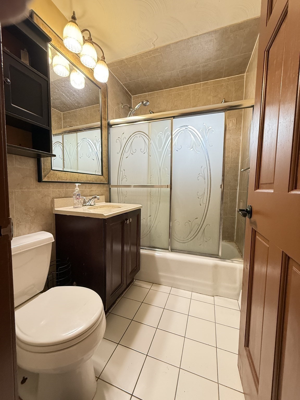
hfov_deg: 85.7
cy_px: 200
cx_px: 150
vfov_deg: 102.1
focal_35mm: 14
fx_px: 162
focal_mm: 2.22
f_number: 2.2
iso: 500
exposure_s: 1/60
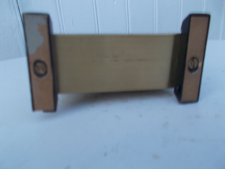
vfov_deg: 53.1
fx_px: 169
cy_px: 84
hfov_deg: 67.3
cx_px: 112
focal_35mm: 26
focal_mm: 4.6
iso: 80
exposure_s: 1/25
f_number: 3.2
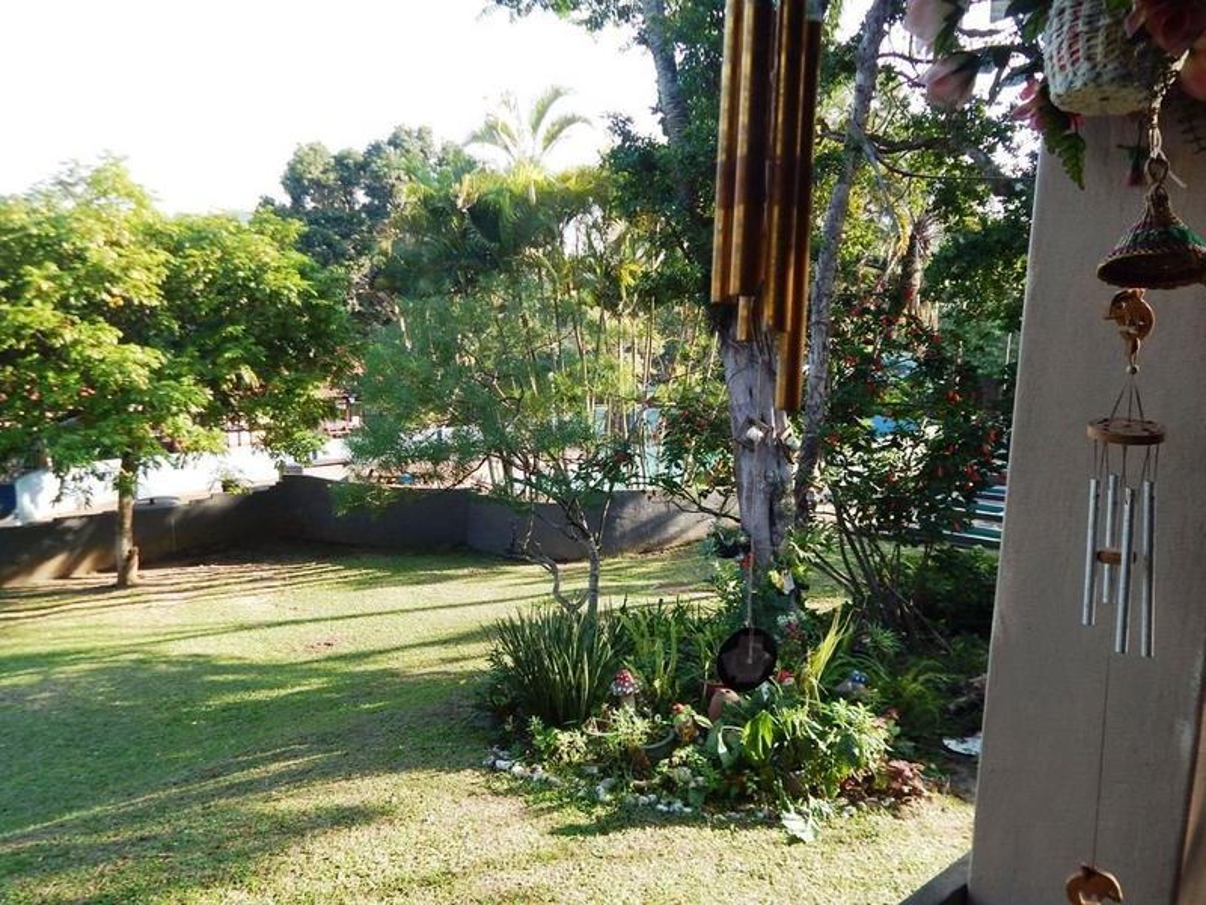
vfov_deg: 54.9
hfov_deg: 69.4
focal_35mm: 25
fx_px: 871
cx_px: 603
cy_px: 452
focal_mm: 4.5
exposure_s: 1/200
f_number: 3.1
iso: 125
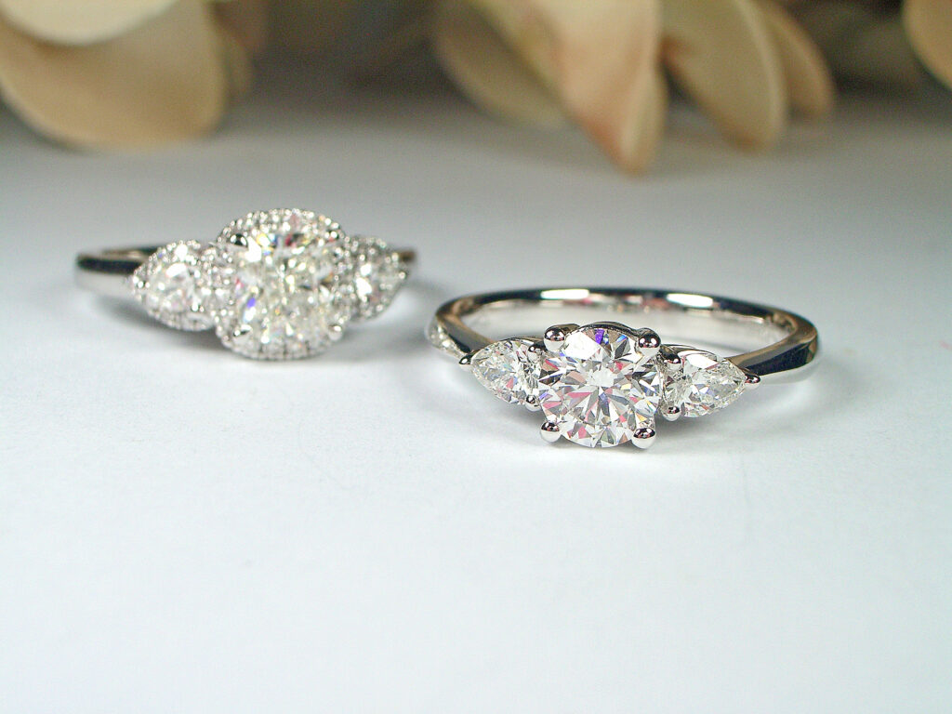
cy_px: 357
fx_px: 1705
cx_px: 476
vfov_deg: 23.7
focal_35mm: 62
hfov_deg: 31.2
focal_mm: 10.2
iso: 80
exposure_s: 1/250
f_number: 5.6
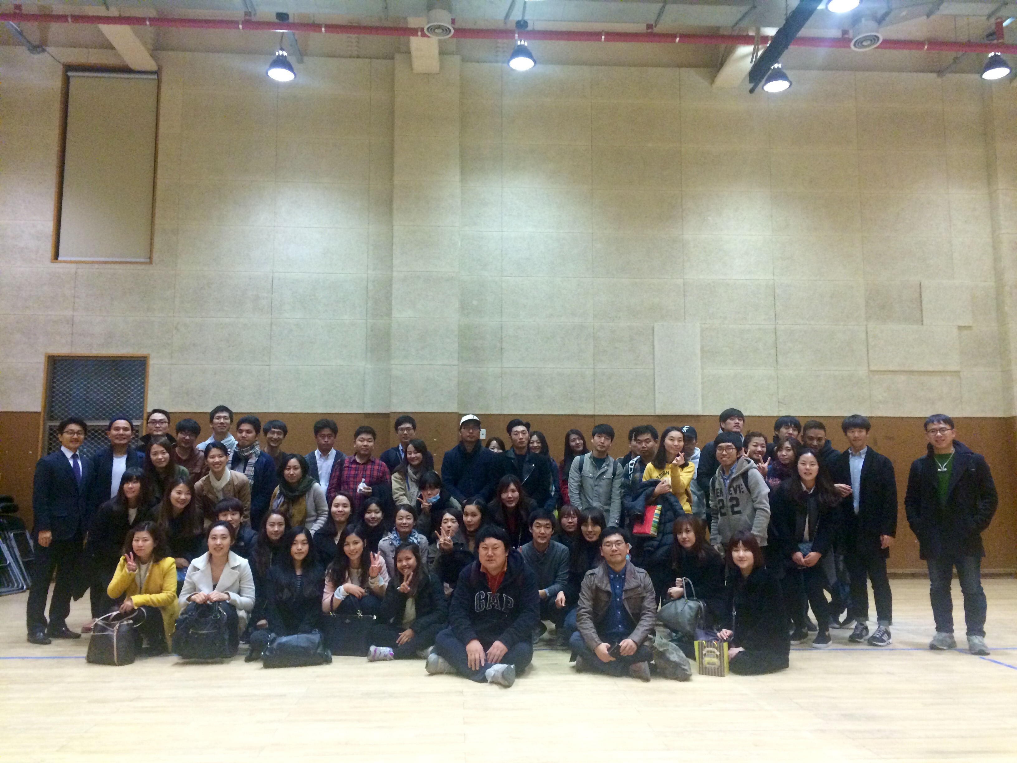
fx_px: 852
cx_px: 508
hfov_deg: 61.7
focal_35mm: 29
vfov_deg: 48.2
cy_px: 382
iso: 250
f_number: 2.2
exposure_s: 1/24
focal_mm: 4.15
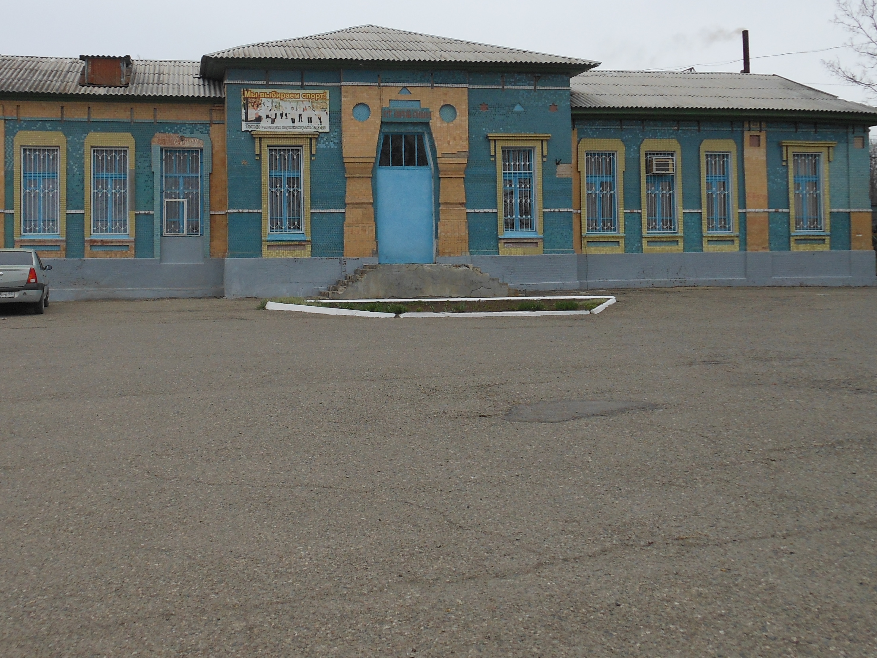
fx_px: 988
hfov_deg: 47.5
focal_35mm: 39
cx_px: 342
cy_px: 189
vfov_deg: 36.2
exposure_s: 1/100
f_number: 3.2
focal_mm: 4.5
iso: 80
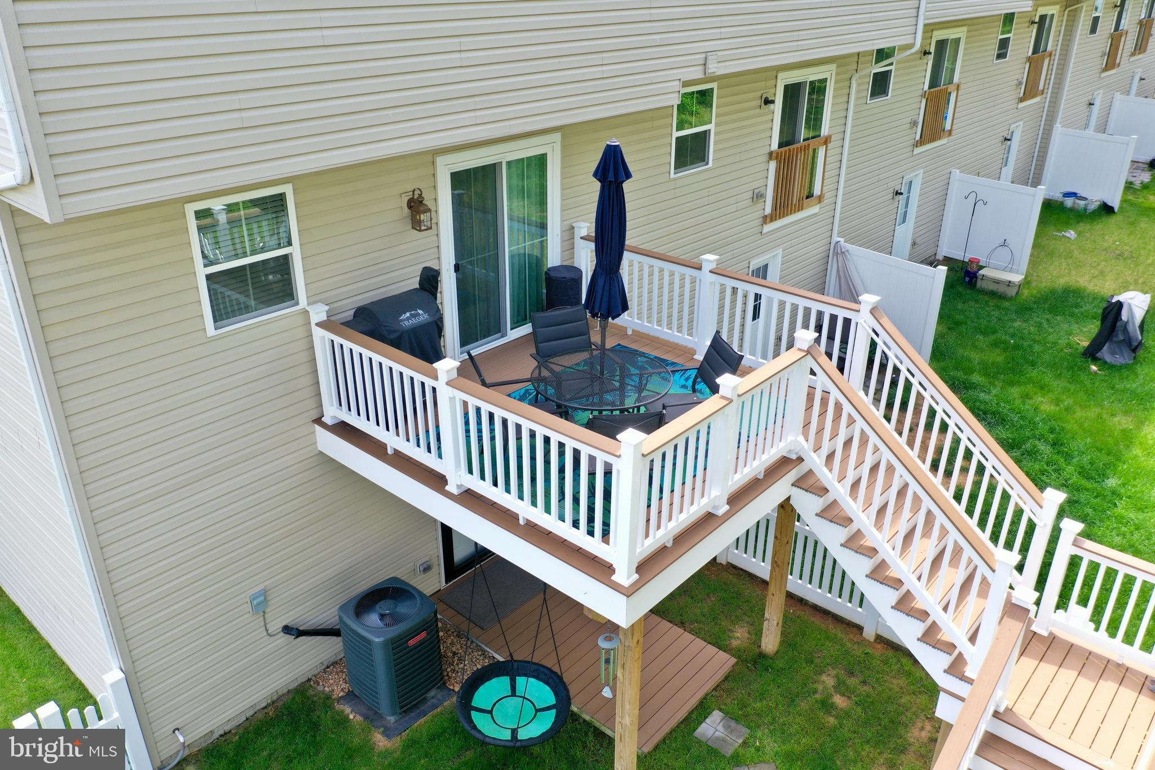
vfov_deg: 46.4
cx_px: 578
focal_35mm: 28
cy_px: 385
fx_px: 898
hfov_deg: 65.5
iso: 100
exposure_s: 1/120
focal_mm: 10.26
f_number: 4.5
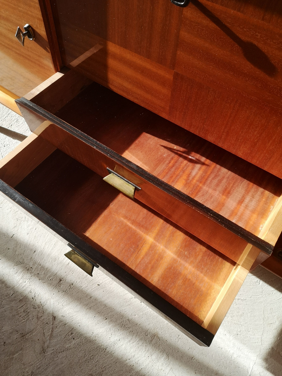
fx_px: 293
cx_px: 141
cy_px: 188
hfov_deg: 51.4
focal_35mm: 27
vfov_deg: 65.3
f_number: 1.8
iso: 50
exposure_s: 1/592
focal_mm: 5.58
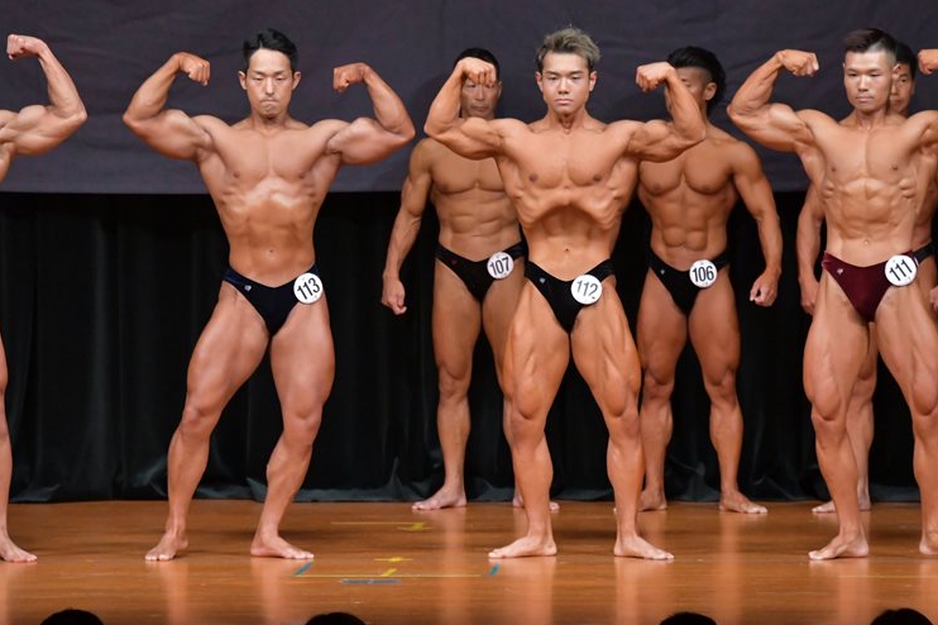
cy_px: 314
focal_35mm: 282
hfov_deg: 7.3
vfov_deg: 4.9
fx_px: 7344
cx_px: 467
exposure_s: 1/400
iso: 5000
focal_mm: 180
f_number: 5.6
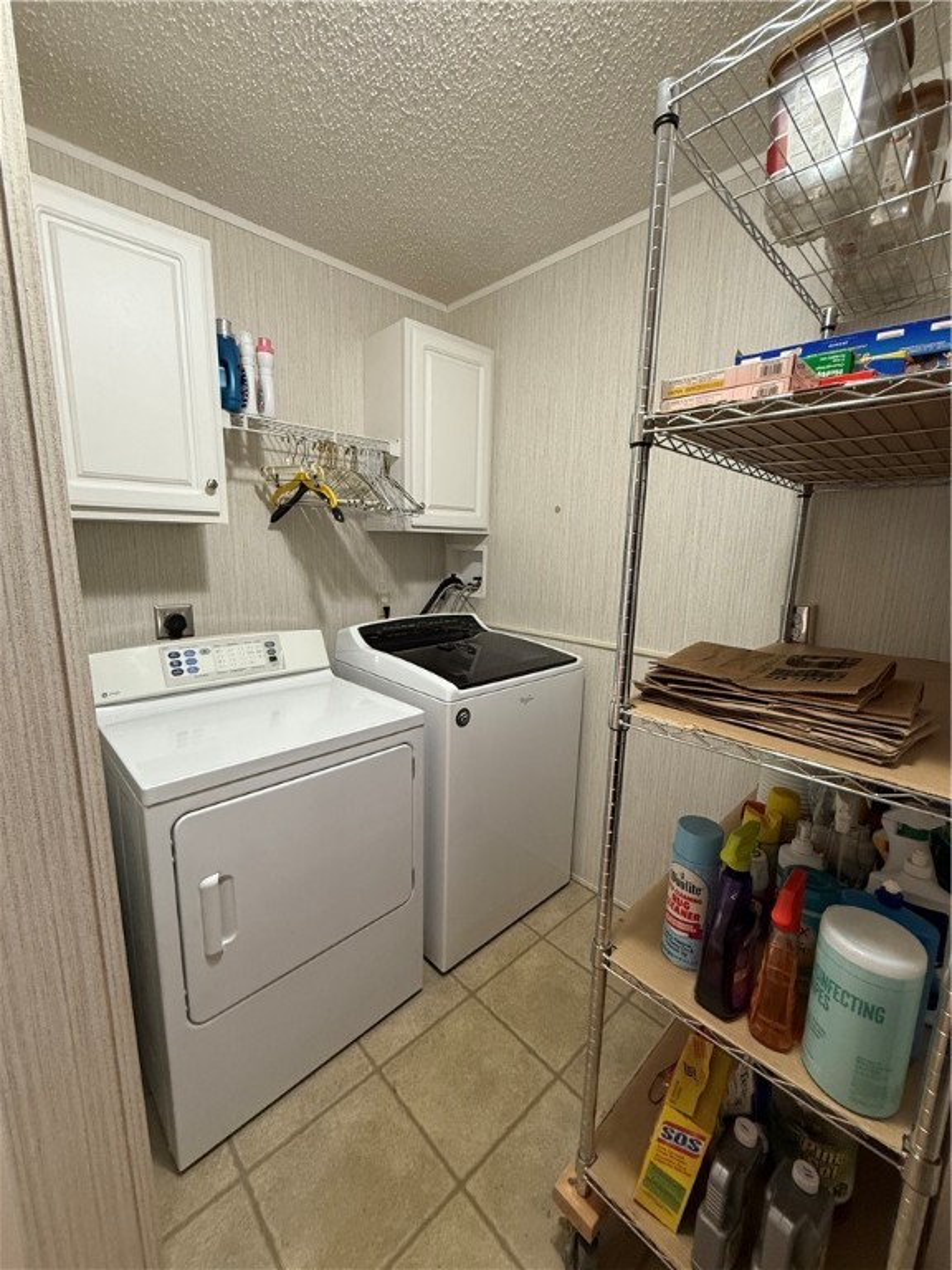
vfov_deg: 102.1
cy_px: 635
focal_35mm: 14
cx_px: 476
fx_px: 513
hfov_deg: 85.7
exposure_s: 1/60
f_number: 2.2
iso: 320
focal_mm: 2.22
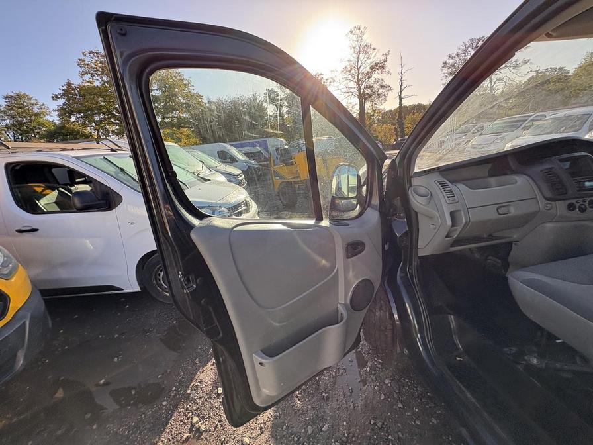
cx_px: 296
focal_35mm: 14
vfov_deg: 85.7
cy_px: 222
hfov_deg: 102.1
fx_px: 240
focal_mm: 2.22
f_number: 2.2
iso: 40
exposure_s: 1/343
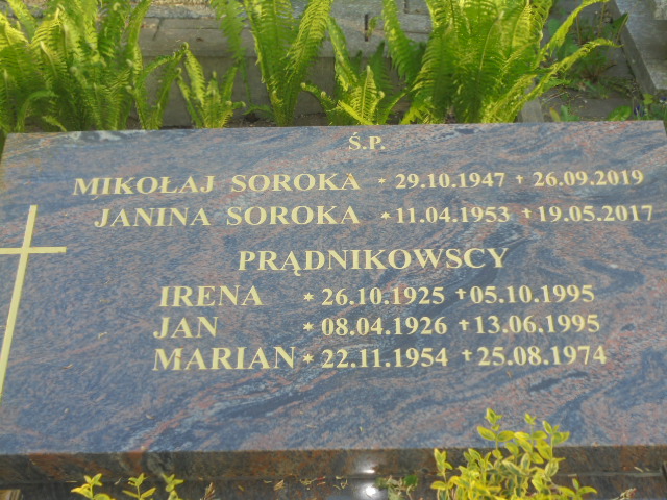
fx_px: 944
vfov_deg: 29.7
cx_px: 334
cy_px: 250
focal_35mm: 49
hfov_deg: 38.9
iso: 100
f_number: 4.8
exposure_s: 1/30
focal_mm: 8.9
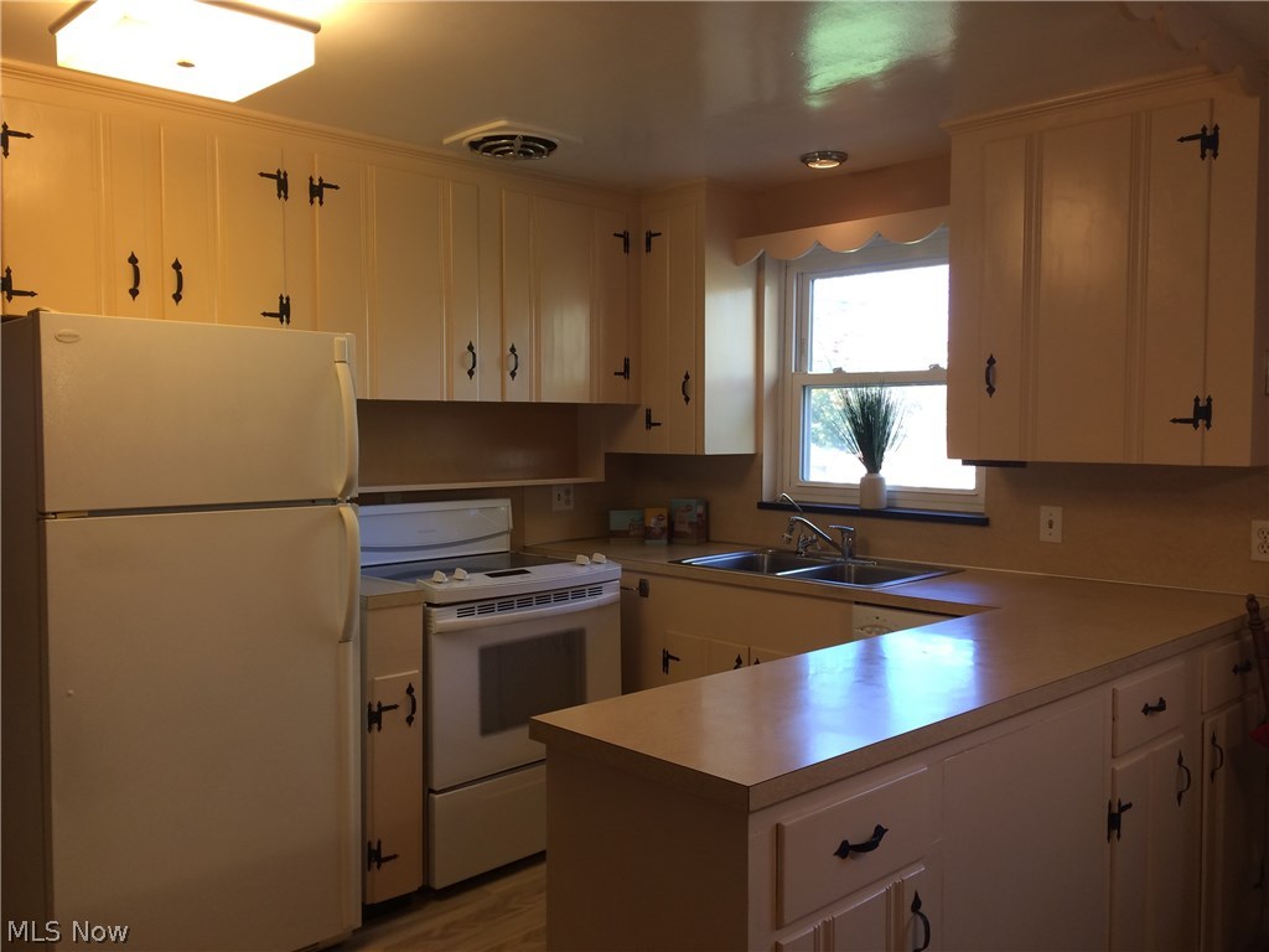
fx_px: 1063
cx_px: 634
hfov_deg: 61.7
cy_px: 476
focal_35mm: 29
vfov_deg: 48.2
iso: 40
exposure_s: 1/30
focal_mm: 4.15
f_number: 2.2
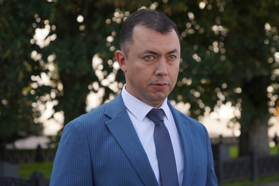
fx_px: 876
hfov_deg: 18.1
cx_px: 140
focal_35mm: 113
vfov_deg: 12.1
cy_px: 93
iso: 200
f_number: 6.3
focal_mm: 113
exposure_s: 1/160
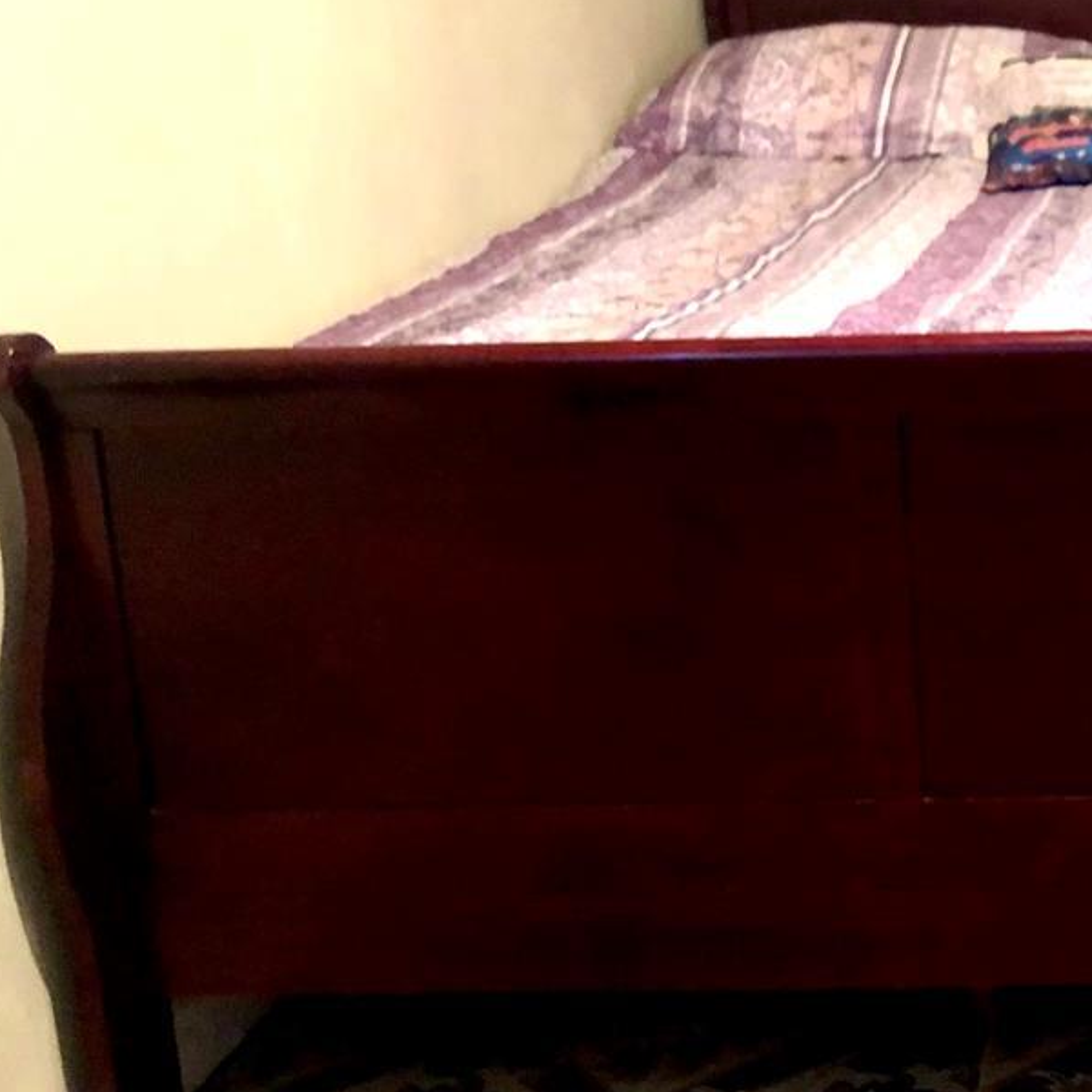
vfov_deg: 25.8
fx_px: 2356
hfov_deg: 23.5
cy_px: 295
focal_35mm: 66
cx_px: 1356
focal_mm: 4
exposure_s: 1/6
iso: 100
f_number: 1.8
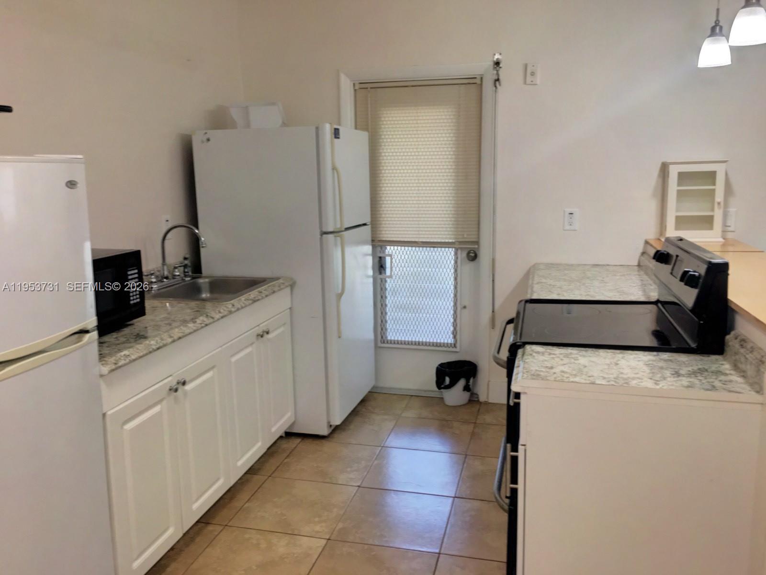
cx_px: 383
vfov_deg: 48.2
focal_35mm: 29
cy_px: 288
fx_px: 642
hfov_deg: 61.7
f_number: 2.2
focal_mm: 4.15
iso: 40
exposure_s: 1/30
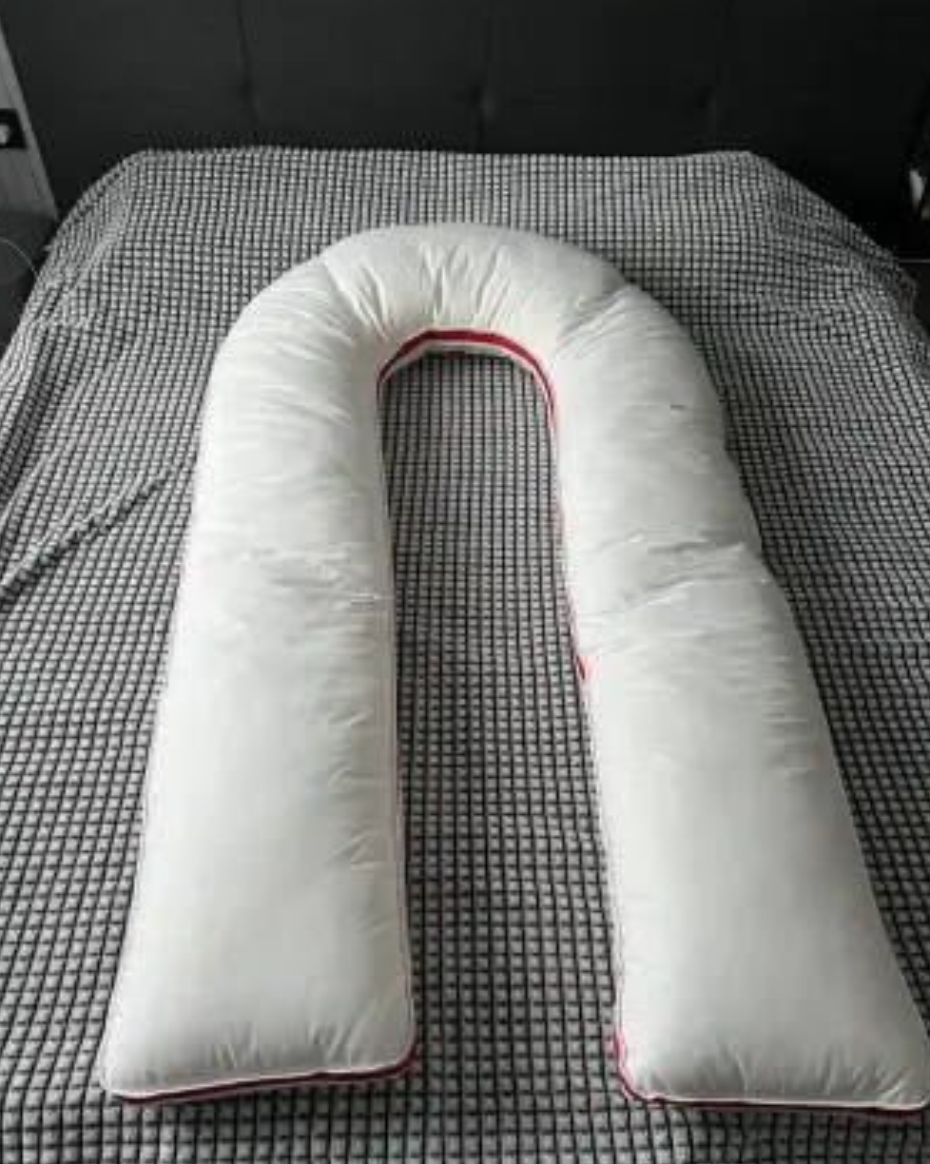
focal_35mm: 28
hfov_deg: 51.5
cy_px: 613
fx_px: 964
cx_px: 468
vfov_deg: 62.2
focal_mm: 5.7
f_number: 1.5
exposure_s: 1/60
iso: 400
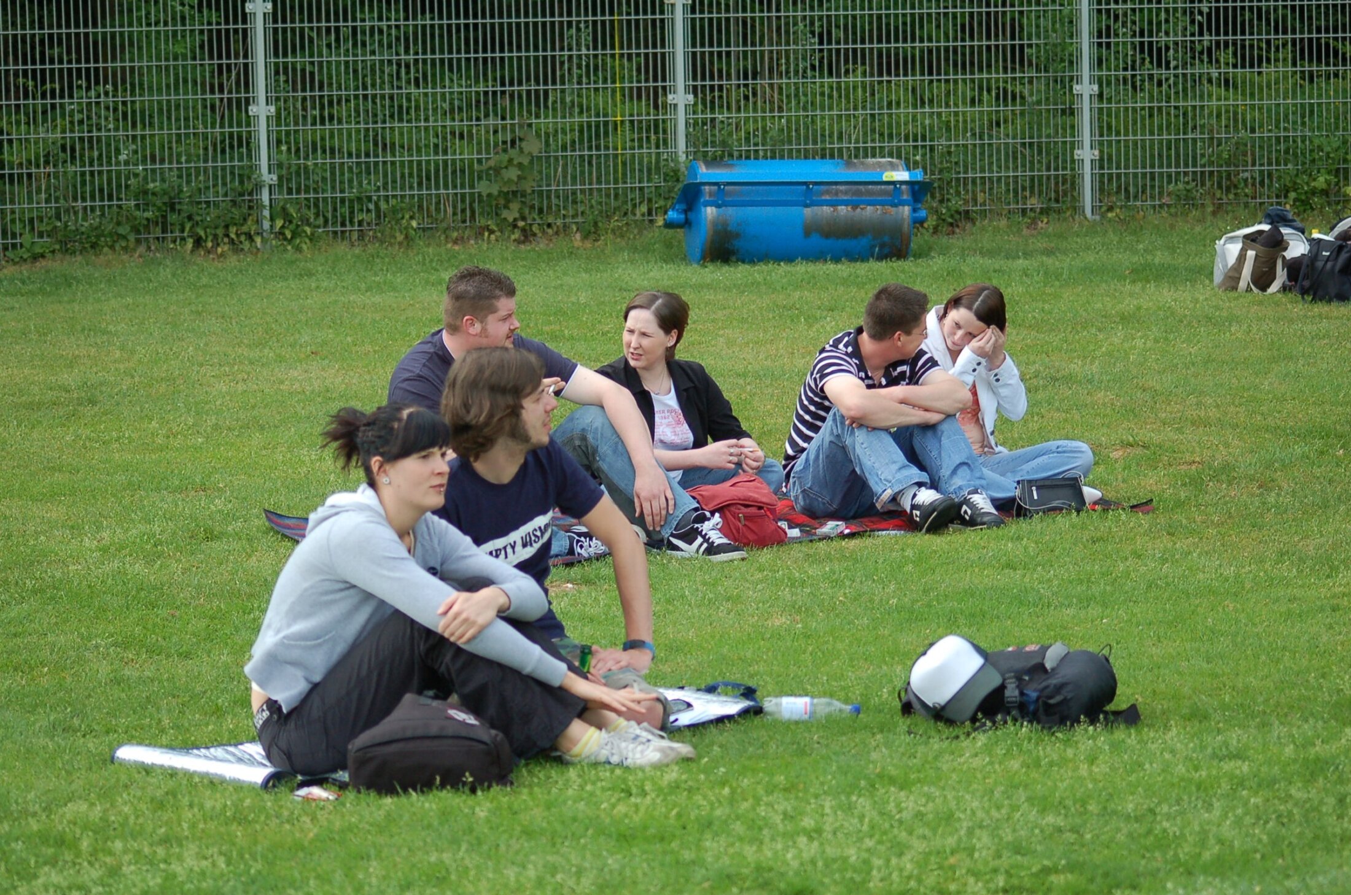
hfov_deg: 17.5
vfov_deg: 11.7
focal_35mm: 117
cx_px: 676
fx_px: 4382
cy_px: 448
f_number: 4
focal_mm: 78
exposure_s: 1/1000
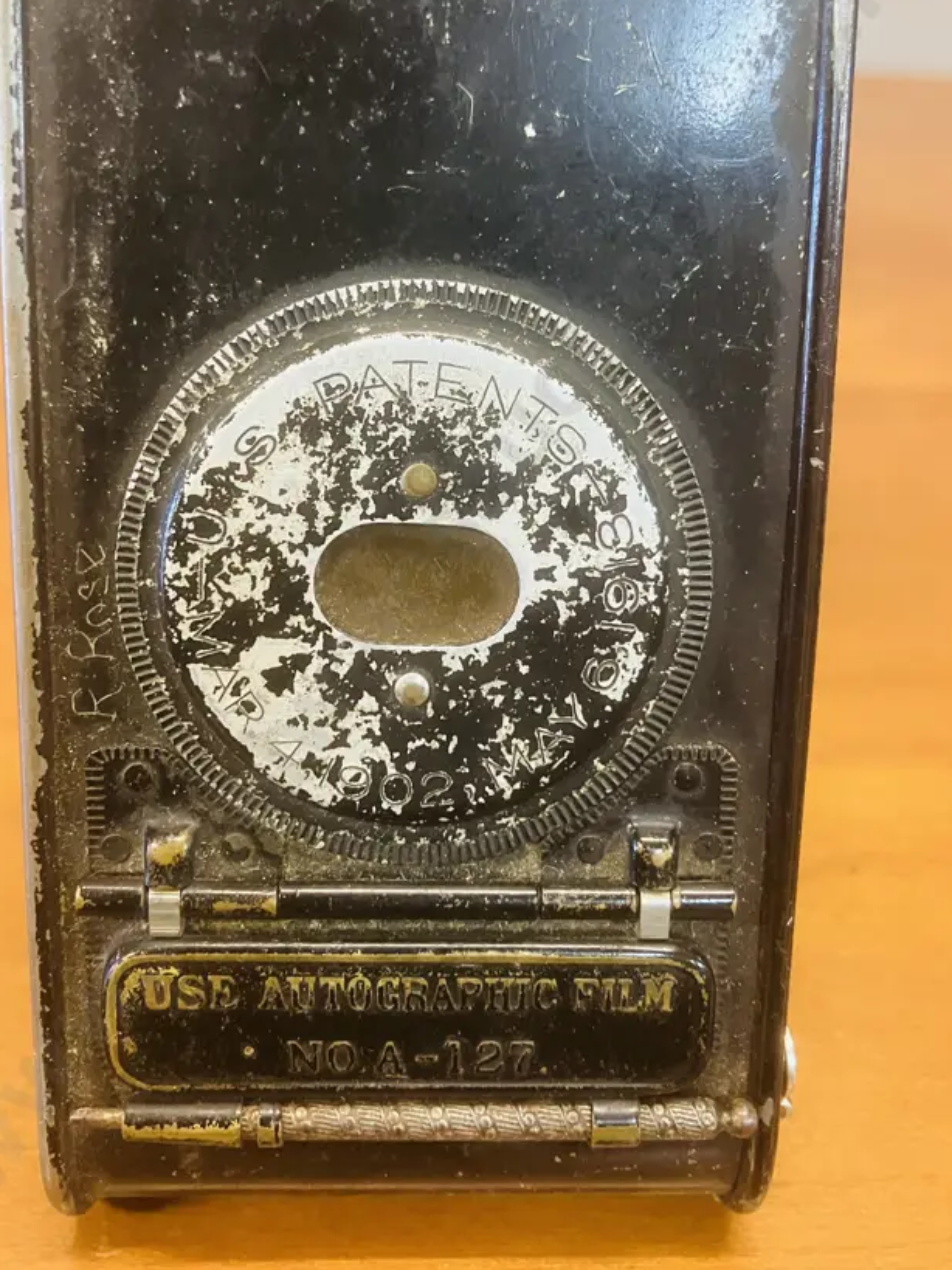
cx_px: 439
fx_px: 1284
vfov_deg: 52.5
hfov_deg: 40.7
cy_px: 550
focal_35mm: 35
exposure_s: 1/33
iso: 320
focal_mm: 3.99
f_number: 1.8
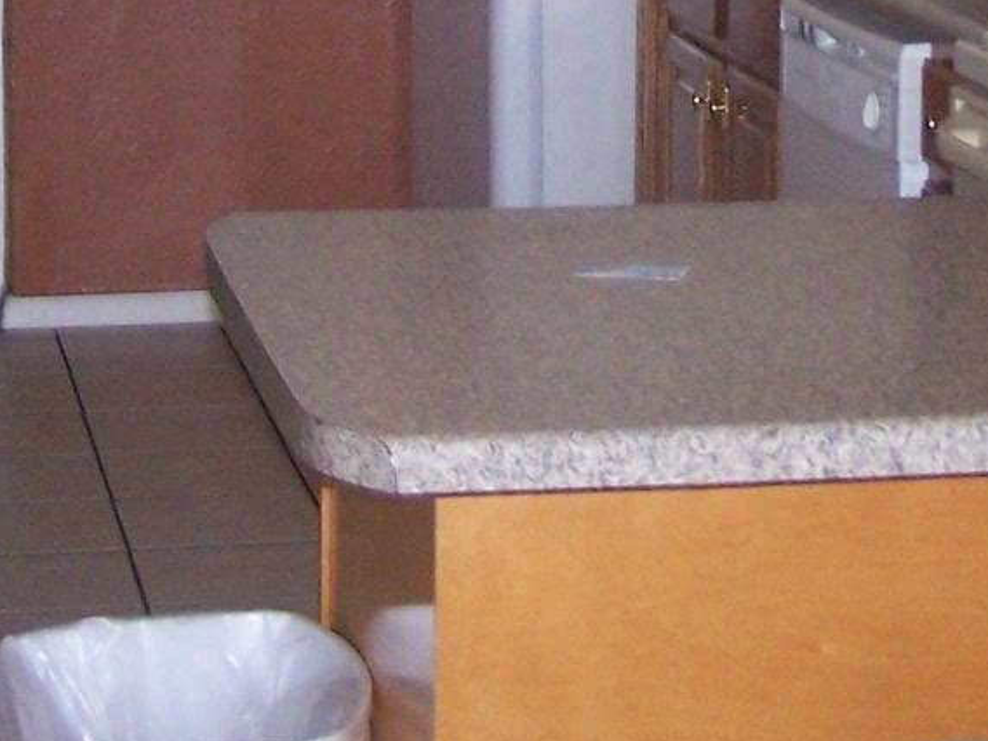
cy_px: -198
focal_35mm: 137
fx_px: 3910
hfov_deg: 14.2
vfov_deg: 10.6
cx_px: 931
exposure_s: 1/60
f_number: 2.8
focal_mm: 6.3
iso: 140
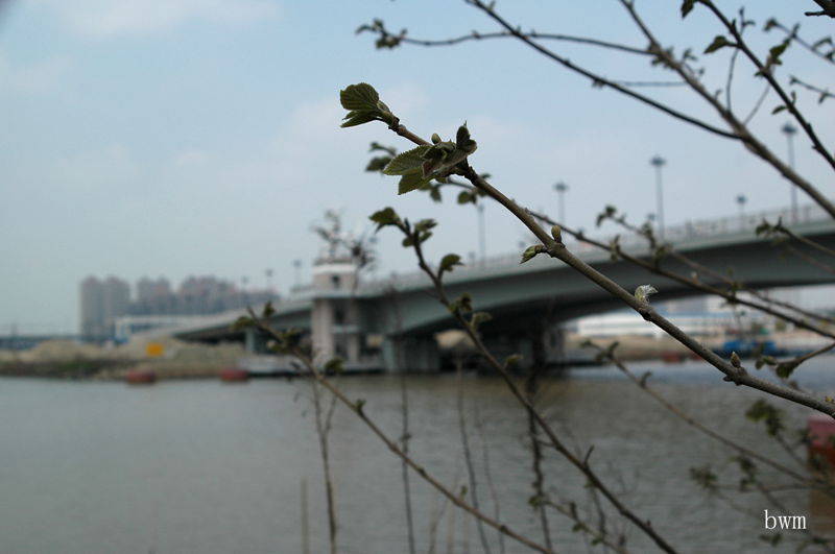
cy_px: 277
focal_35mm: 42
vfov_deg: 31.8
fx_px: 973
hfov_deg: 46.5
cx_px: 418
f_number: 5.6
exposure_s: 1/2000
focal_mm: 28
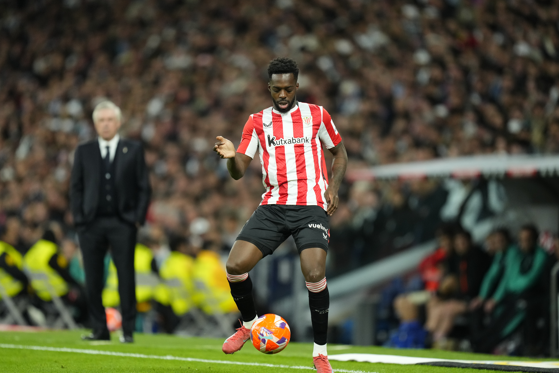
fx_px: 6692
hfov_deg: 4.8
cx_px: 265
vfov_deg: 3.2
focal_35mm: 431
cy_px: 198
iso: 3200
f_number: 2.8
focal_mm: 400
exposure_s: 1/2000
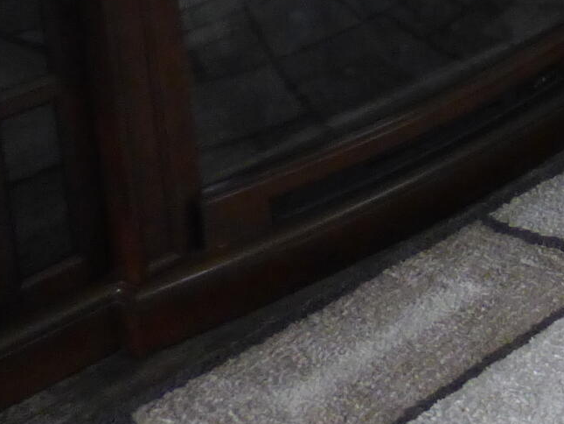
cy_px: -296
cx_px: 954
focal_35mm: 93
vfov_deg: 14.3
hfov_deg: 17.8
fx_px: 1516
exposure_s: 1/40
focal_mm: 3.58
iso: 400
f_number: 2.8
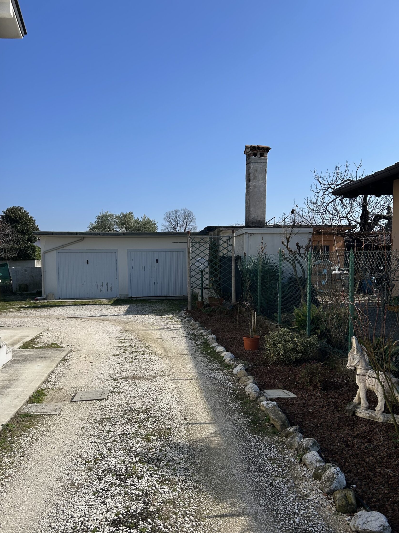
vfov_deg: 59.7
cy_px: 304
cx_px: 171
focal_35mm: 30
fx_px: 461
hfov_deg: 46.7
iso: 50
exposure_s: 1/5319
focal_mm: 5.7
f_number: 1.5
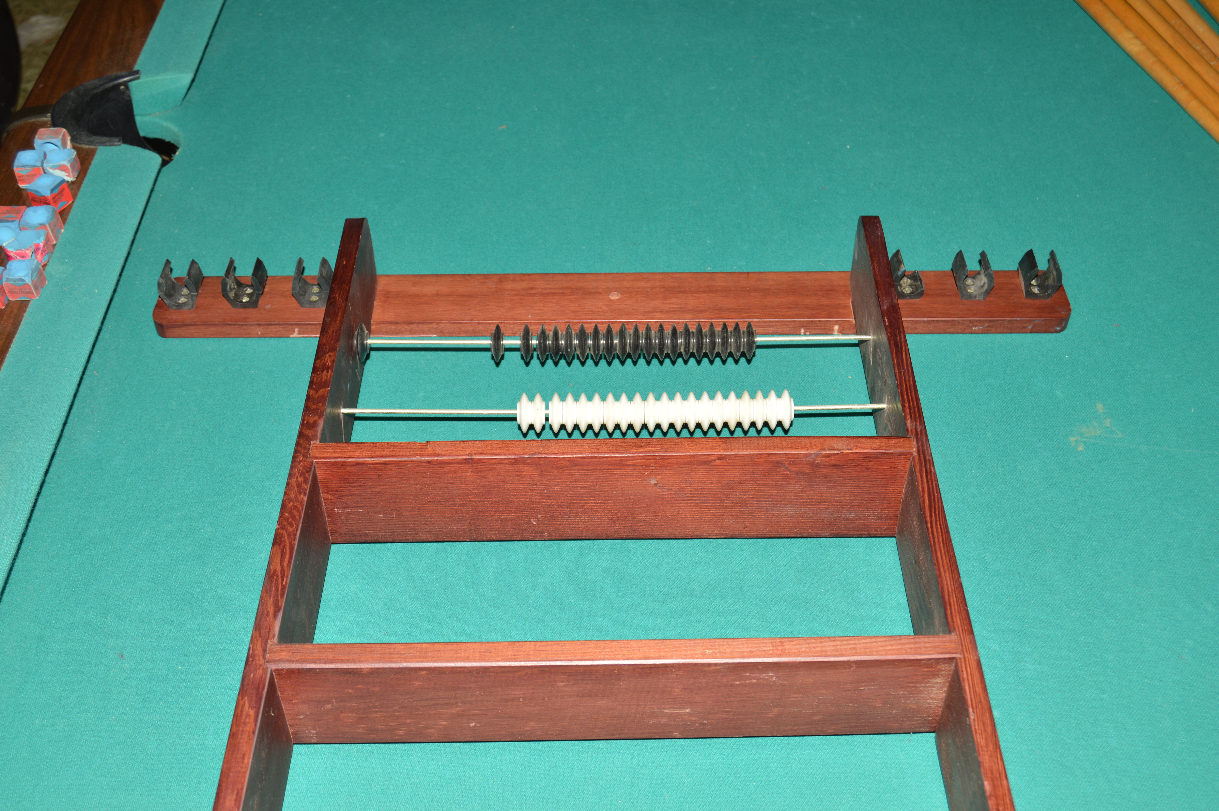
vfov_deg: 34.1
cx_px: 610
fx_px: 1319
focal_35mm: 39
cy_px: 406
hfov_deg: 49.6
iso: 100
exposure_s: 1/160
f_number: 5.6
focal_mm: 26
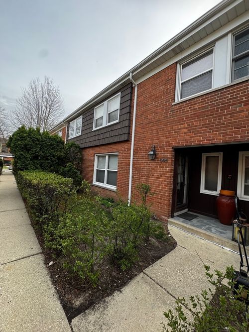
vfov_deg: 102.1
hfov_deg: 85.7
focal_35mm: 14
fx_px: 134
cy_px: 166
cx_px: 124
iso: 40
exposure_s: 1/258
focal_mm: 2.22
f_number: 2.2
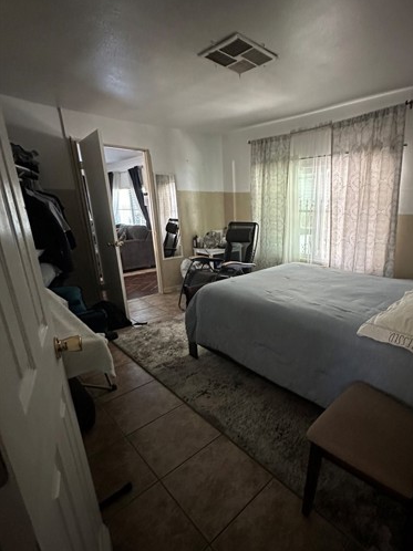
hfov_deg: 70.1
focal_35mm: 18
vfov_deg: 87.7
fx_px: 287
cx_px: 264
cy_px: 287
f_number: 2.2
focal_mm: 2.22
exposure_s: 1/60
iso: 800
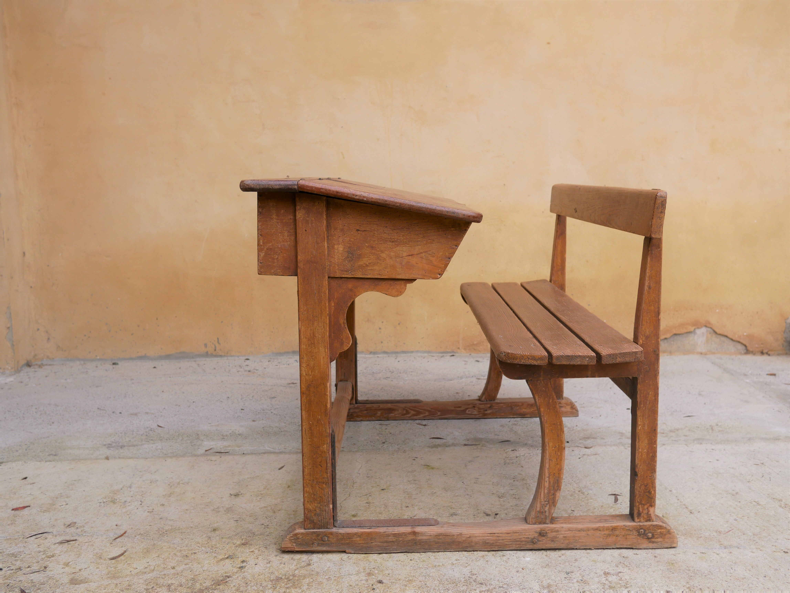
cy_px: 296
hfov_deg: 46.8
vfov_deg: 36.0
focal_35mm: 40
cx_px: 395
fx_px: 913
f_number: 3.5
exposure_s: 1/400
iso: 200
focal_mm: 20
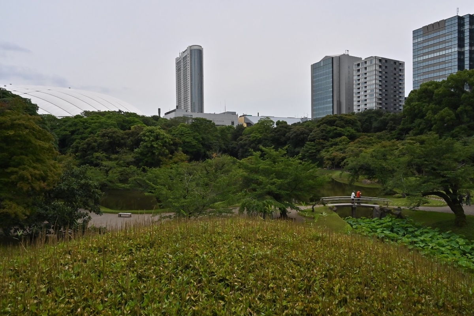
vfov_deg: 53.1
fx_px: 316
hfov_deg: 73.7
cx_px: 237
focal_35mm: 24
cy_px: 158
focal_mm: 24
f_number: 11
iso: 2000
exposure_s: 1/2000
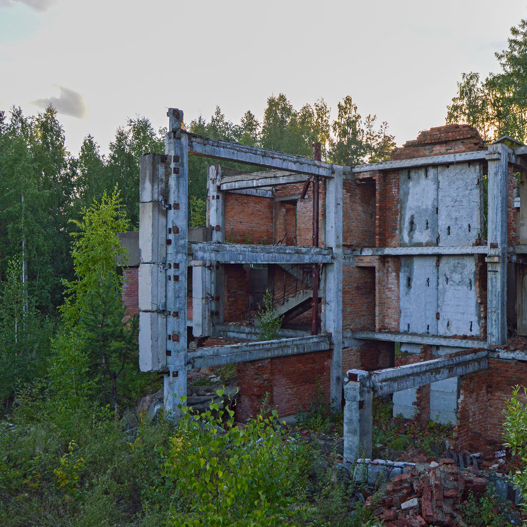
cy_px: 266
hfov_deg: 45.6
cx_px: 393
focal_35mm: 35
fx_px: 603
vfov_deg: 47.2
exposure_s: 1/400
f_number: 7.1
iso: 560
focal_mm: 18
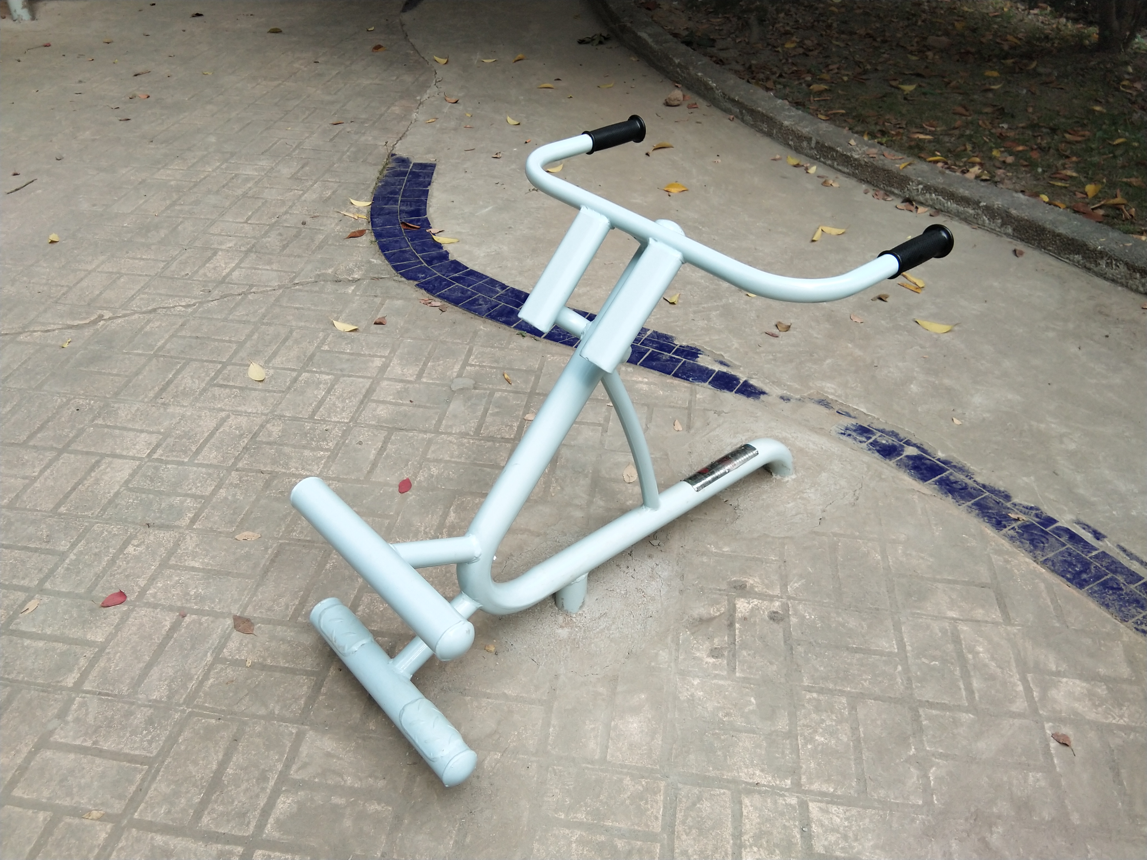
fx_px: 1027
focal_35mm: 31
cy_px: 430
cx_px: 574
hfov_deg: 58.4
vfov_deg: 45.4
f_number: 2.2
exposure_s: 1/249
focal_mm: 3.69
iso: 50
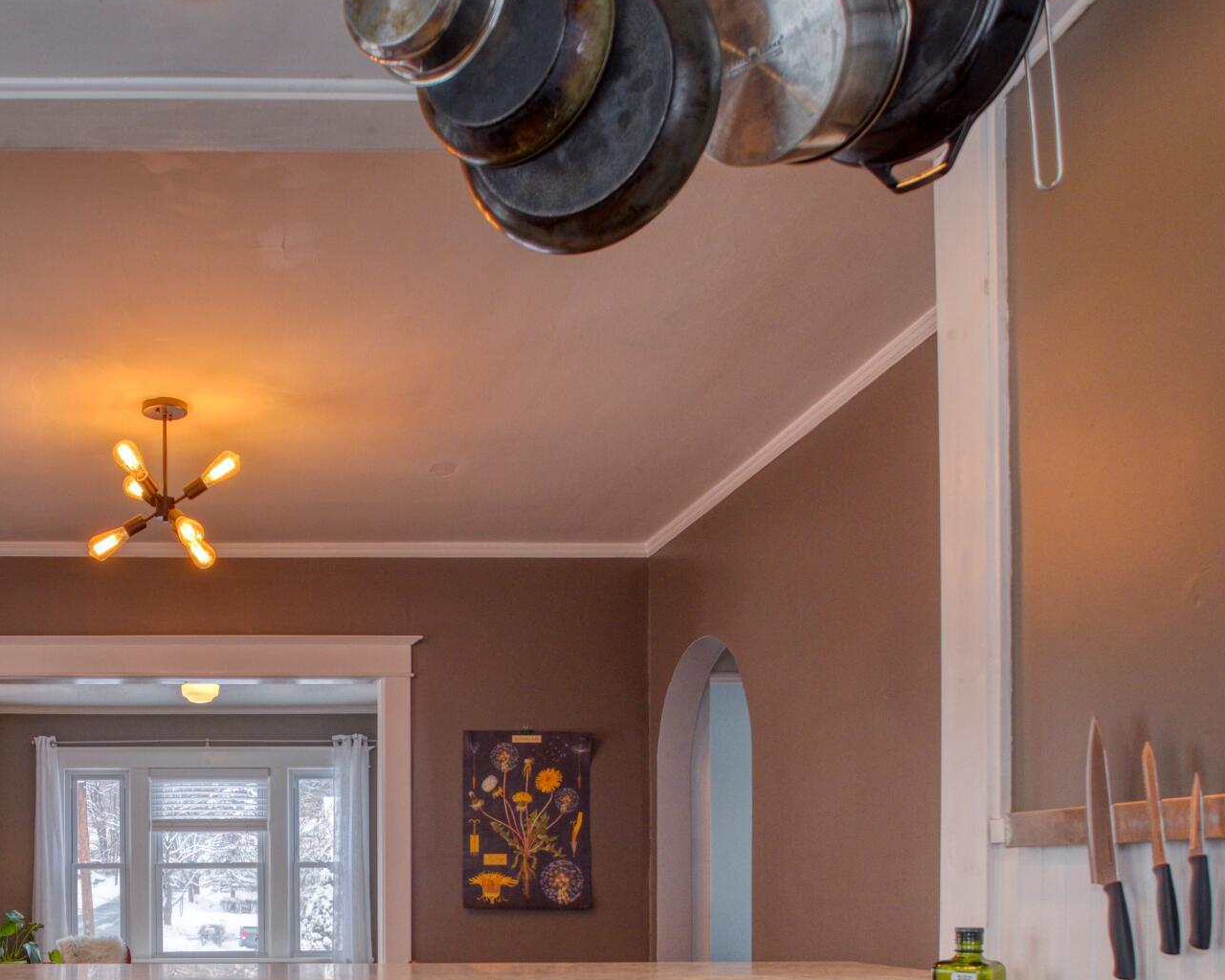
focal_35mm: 33
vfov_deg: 41.3
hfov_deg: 50.8
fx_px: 1196
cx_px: 240
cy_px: 871
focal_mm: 10
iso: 800
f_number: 4
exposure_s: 1/58
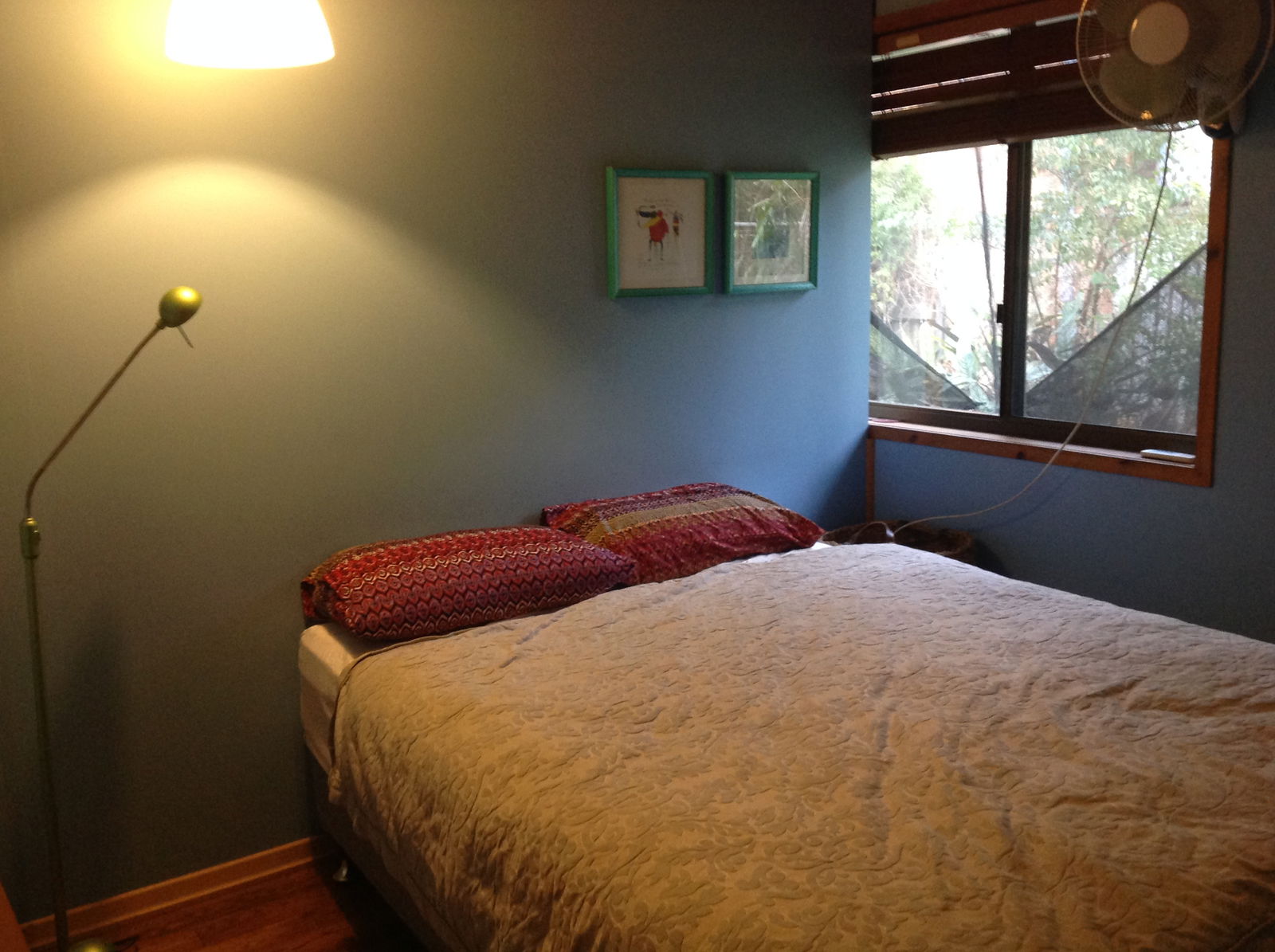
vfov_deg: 40.6
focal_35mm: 35
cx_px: 638
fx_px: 1287
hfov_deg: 52.7
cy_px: 476
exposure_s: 1/15
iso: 250
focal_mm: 4.28
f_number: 2.4
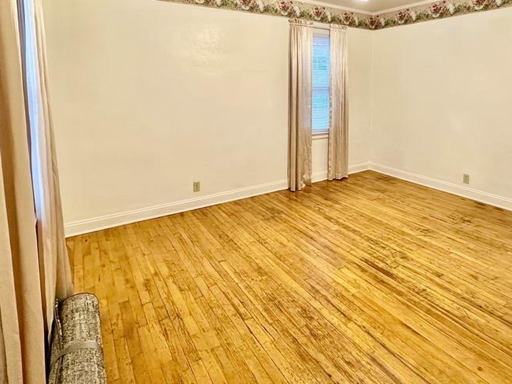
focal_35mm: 22
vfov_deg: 59.2
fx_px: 325
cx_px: 299
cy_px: 119
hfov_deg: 75.8
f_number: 2.2
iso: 250
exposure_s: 1/60
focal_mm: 2.22
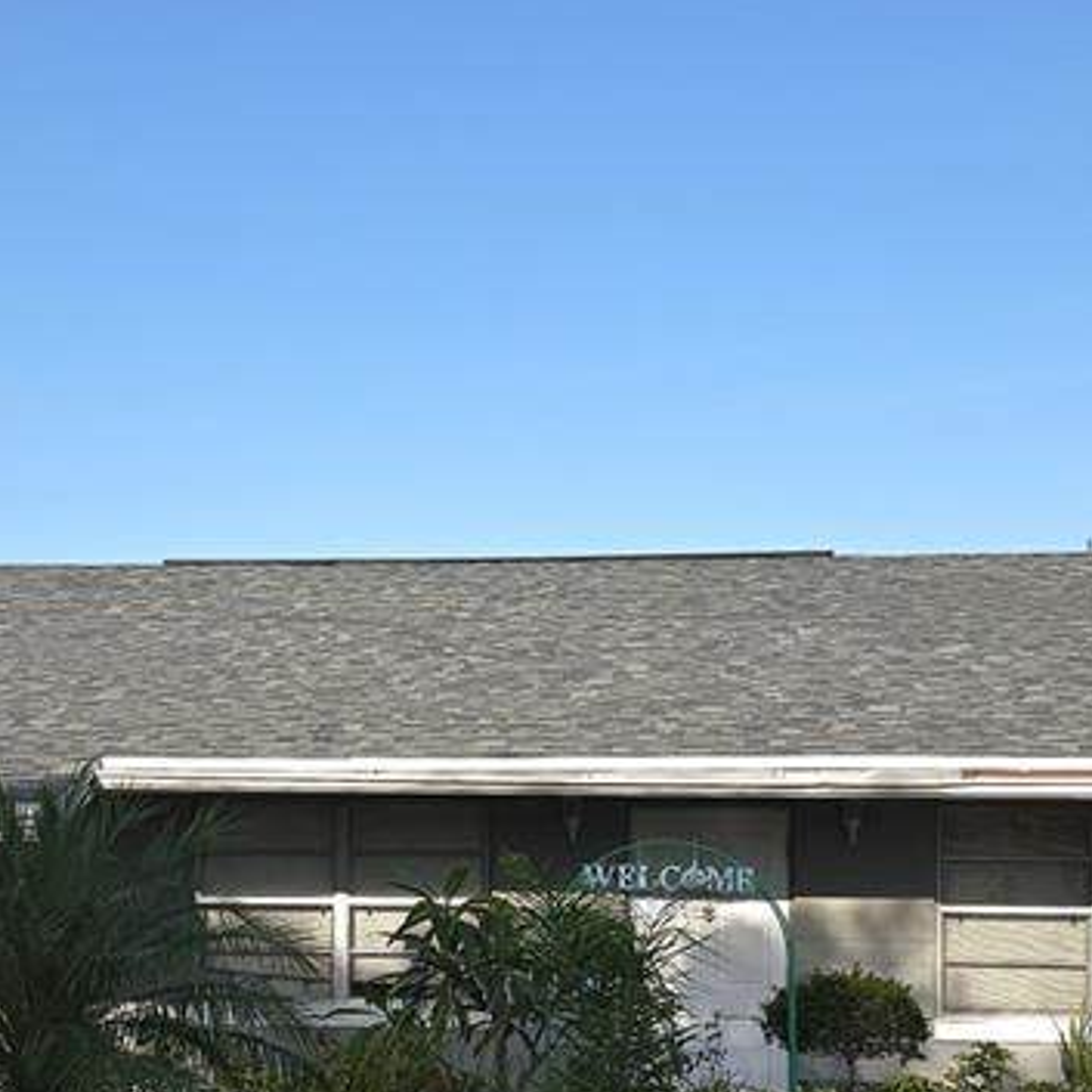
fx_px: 2106
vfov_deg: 28.7
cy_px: 807
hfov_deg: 29.0
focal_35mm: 59
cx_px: 415
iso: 12
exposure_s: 1/319
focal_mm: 6.3
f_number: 1.7
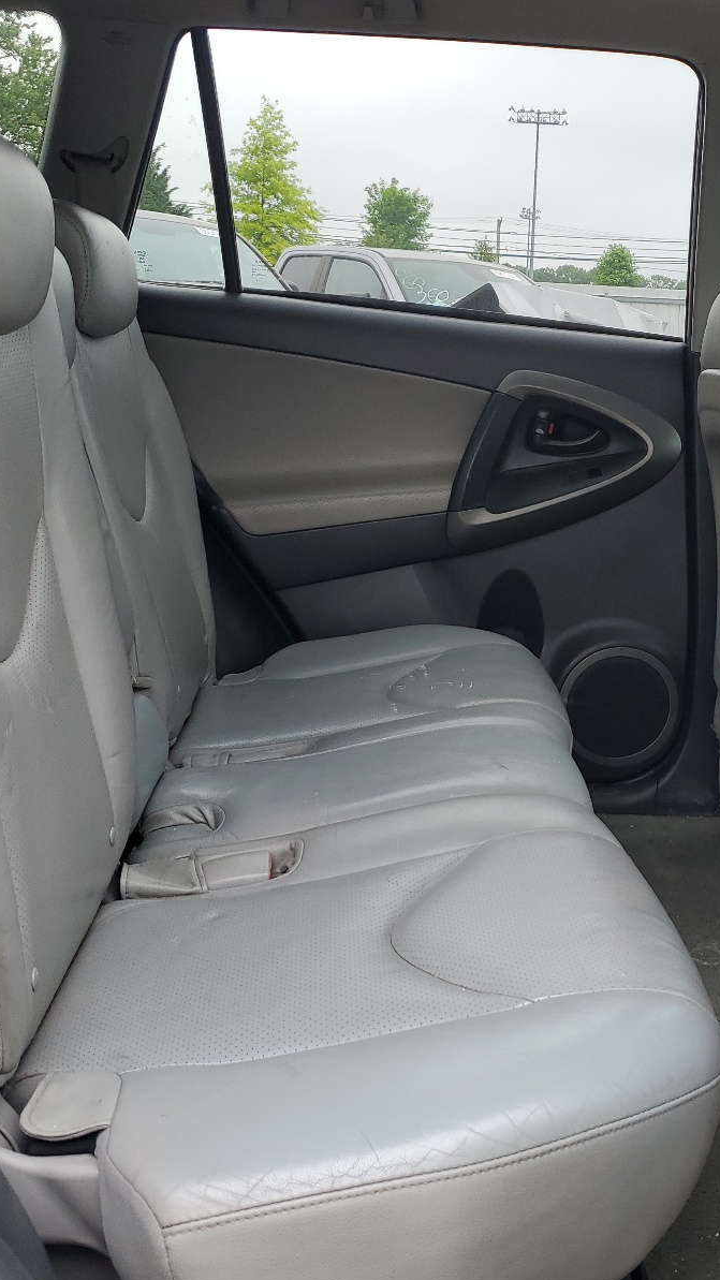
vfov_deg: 52.8
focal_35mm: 38
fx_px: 1290
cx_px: 526
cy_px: 643
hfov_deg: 30.7
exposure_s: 1/357
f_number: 1.5
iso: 50
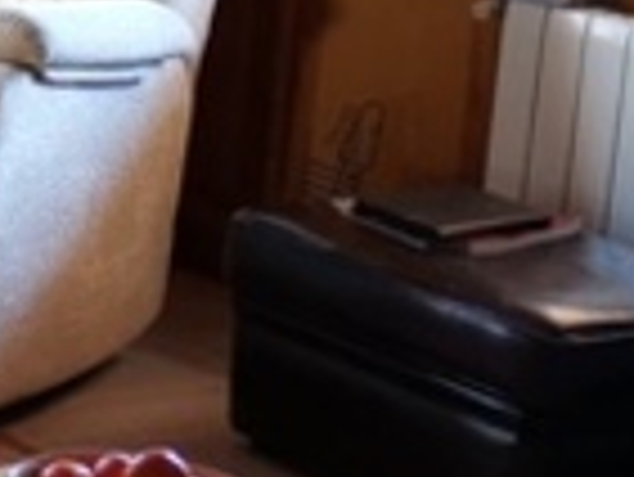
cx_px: -634
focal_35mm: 172
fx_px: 3153
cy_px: -124
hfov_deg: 10.5
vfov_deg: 8.5
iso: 320
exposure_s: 1/50
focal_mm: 5.58
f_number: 1.8
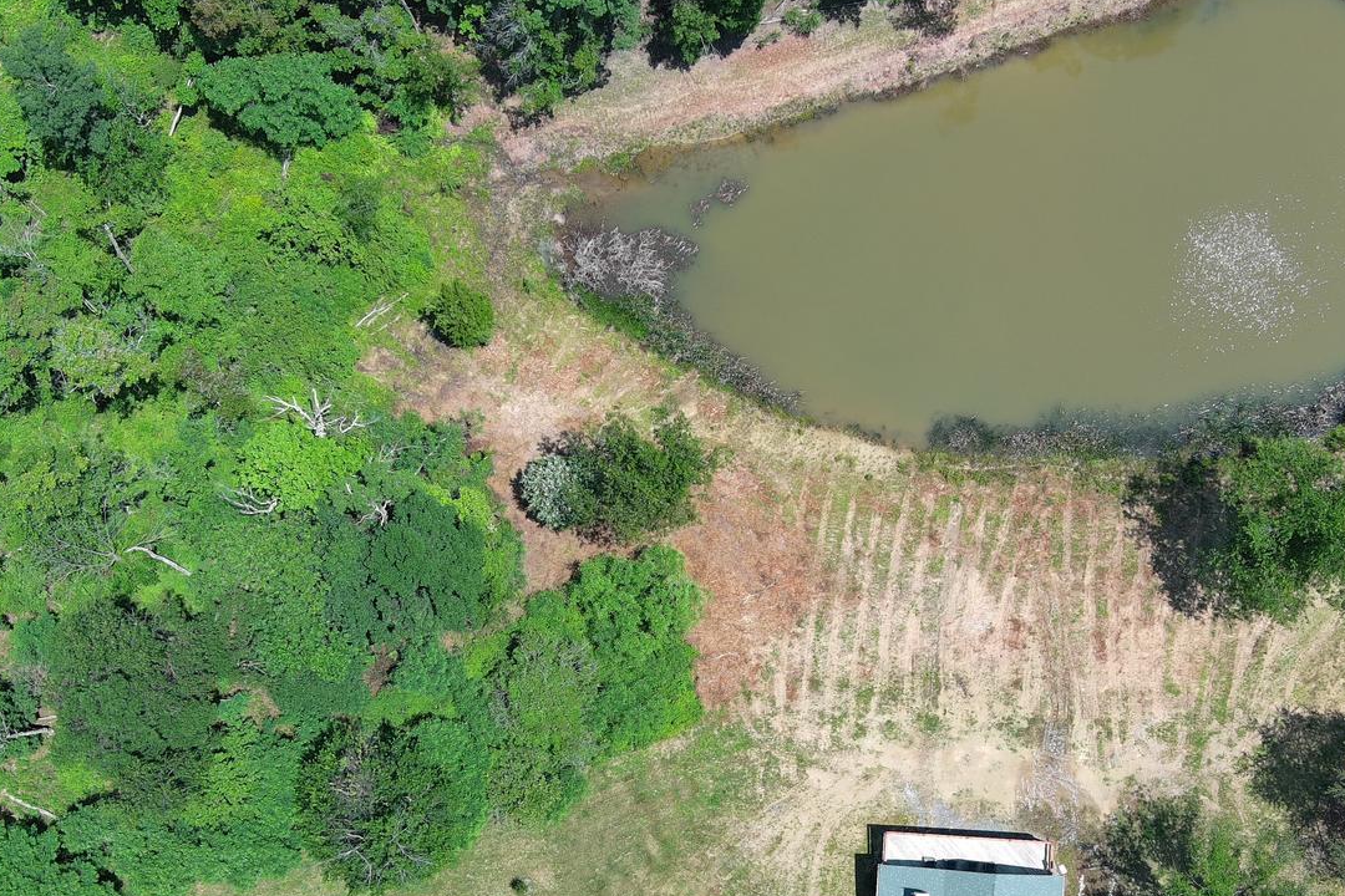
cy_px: 704
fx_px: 2055
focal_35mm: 55
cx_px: 780
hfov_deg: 36.2
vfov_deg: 24.3
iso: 100
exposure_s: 1/767
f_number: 2.8
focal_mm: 10.57
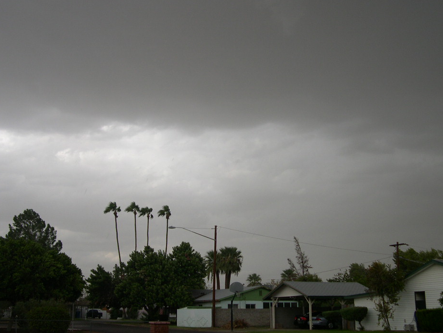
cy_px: 154
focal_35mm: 42
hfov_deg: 44.8
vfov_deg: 34.3
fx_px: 538
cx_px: 216
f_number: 2.8
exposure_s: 1/615
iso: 100
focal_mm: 8
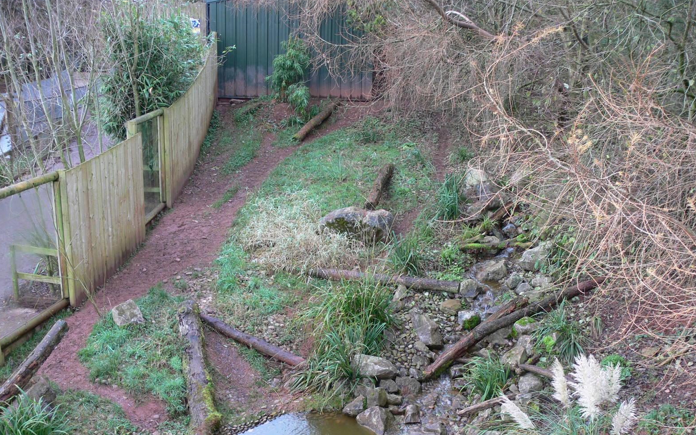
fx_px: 721
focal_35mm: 38
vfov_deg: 33.5
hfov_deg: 51.5
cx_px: 355
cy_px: 261
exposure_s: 1/60
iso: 80
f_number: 2.8
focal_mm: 7.4
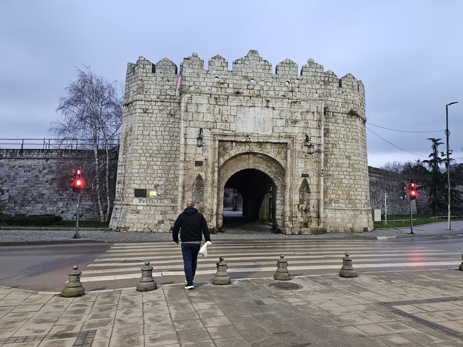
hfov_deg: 71.6
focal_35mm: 24
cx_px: 236
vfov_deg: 56.8
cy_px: 177
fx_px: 321
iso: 800
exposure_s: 1/100
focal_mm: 6.3
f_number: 1.7
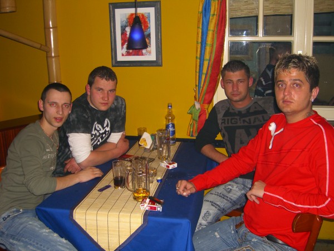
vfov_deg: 37.7
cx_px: 167
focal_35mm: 38
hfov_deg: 49.0
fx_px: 367
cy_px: 126
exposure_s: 1/60
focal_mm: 7.9
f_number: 2.8
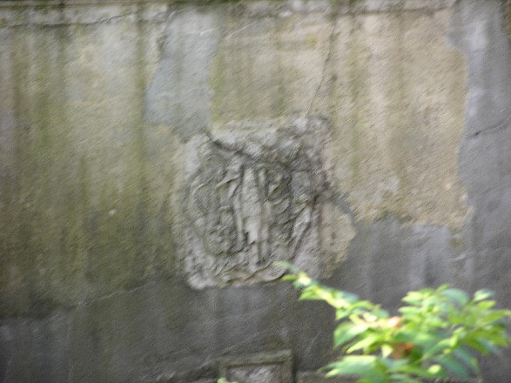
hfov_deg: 7.1
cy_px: 192
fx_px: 4133
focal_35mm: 280
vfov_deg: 5.3
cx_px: 256
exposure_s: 1/16.8
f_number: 4.2
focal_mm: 71.2
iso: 50
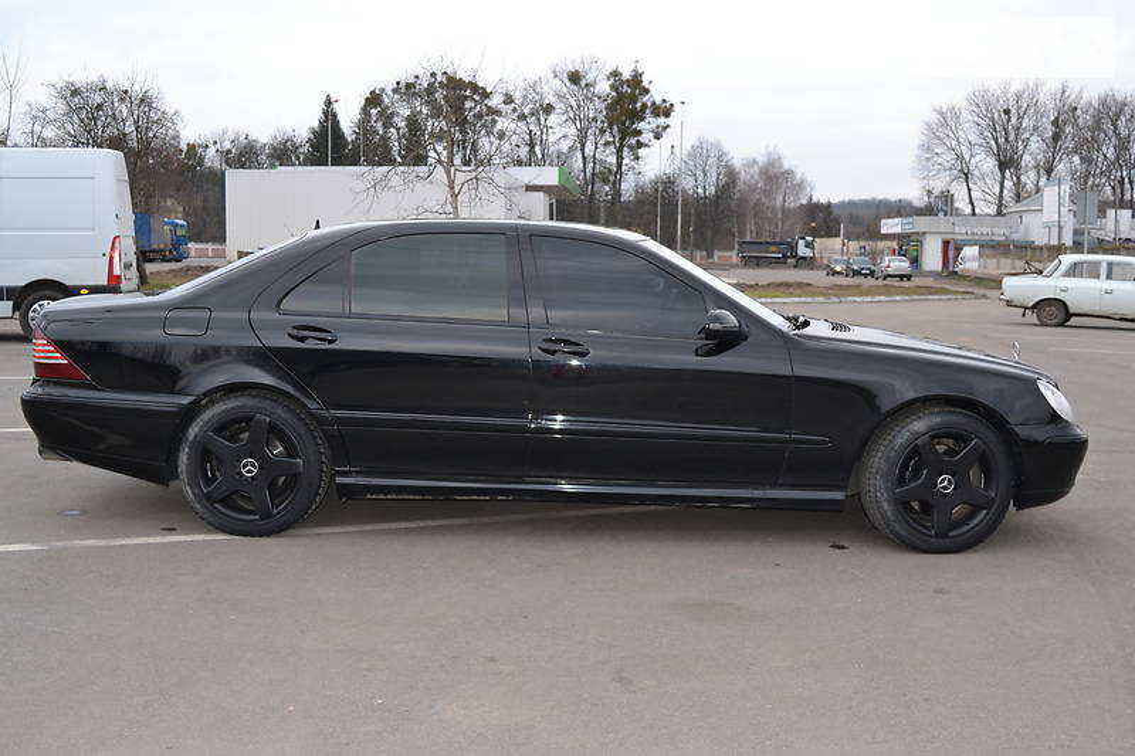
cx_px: 568
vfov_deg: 35.5
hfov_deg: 51.3
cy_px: 378
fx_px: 1182
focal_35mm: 38
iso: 400
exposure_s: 1/200
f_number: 5.6
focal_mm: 25
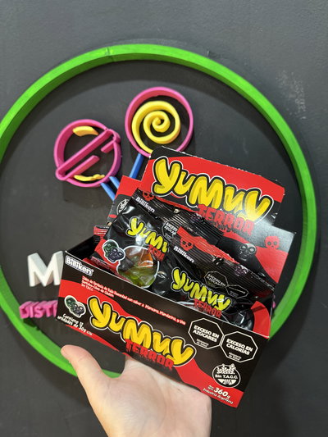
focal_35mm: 24
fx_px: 303
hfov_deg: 56.8
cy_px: 218
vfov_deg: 71.6
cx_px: 164
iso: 250
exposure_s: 1/51
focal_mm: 6.76
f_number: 1.78
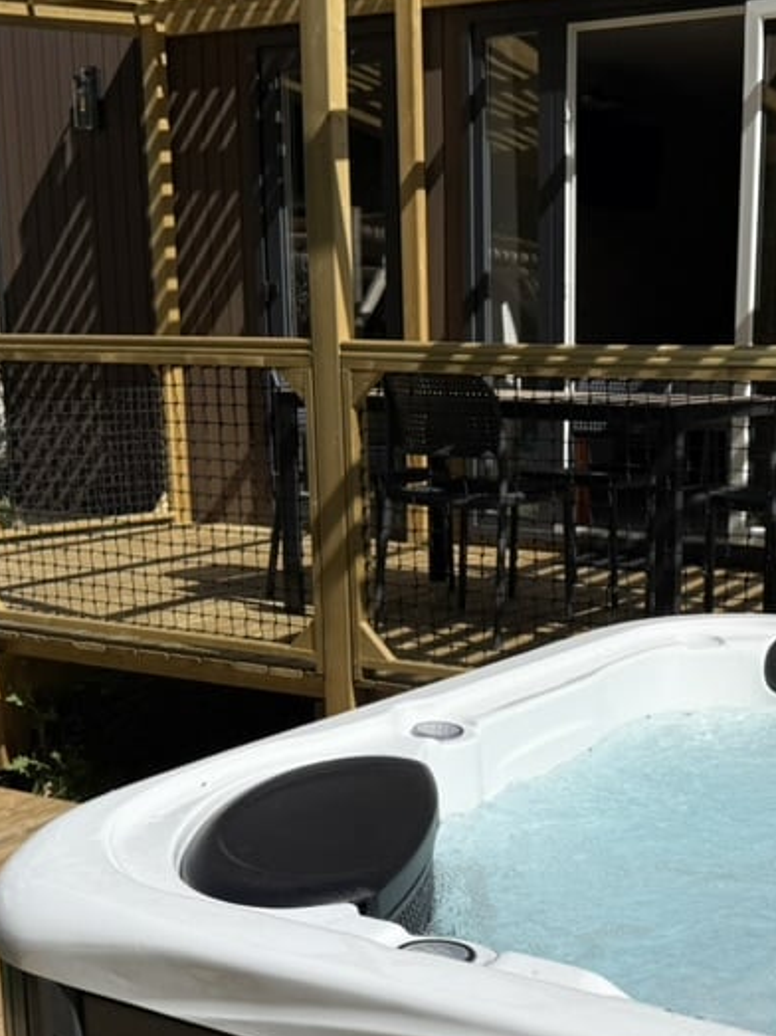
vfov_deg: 40.2
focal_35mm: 47
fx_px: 1405
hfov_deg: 30.1
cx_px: 624
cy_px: 650
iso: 80
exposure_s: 1/10309
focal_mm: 6.76
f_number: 1.78
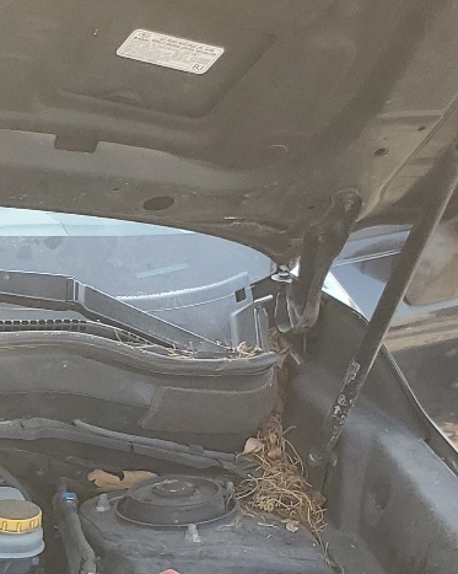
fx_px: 1476
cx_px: -309
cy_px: 665
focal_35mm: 87
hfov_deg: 15.6
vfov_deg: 20.7
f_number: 1.5
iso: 50
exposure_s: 1/250
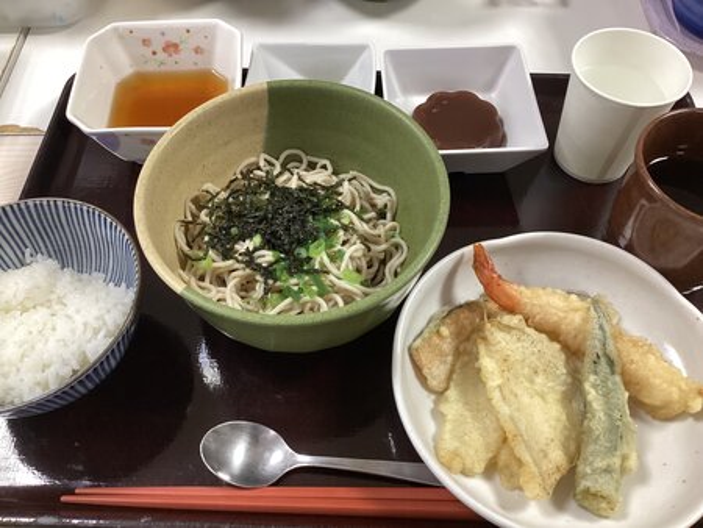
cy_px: 264
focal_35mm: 31
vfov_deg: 45.5
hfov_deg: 58.3
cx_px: 352
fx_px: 630
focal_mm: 3.3
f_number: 2.4
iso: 200
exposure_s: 1/60
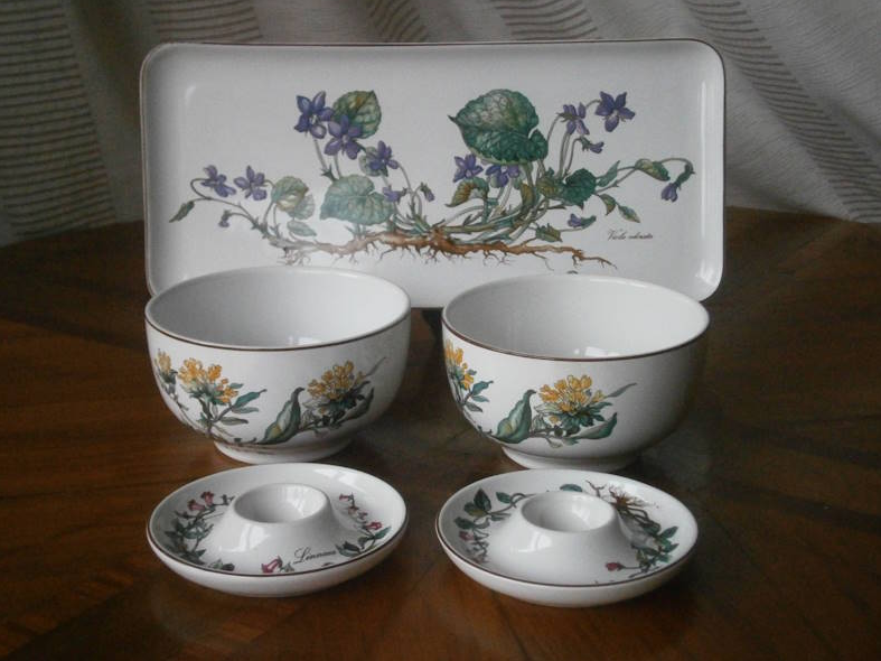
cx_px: 438
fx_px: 1552
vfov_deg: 24.0
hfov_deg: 31.7
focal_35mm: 61
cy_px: 326
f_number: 3.9
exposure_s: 1/80
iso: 800
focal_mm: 10.7
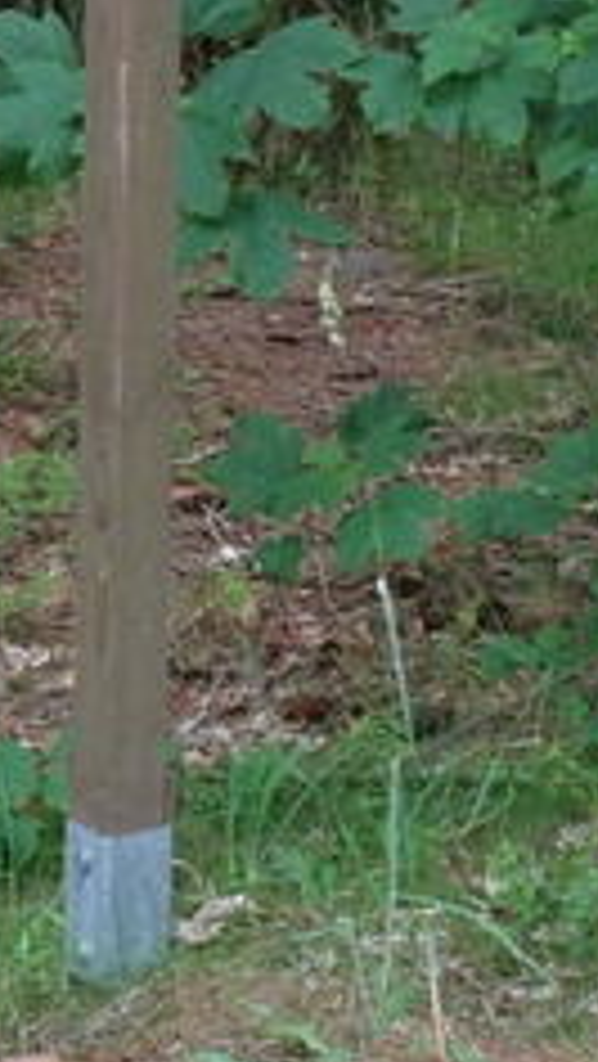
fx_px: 4842
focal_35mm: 172
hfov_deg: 7.1
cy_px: -202
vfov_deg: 12.2
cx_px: 162
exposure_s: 1/80
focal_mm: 10.59
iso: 500
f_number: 4.5
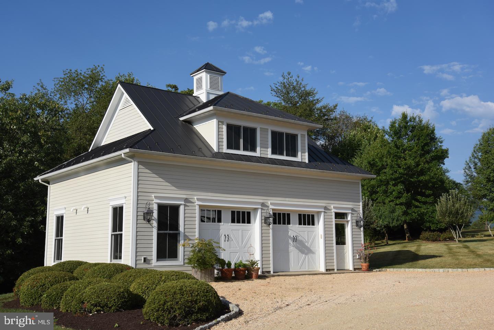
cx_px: 247
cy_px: 165
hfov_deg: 44.5
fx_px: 604
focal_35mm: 44
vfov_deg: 30.6
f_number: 8
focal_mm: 44
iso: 100
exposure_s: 1/250
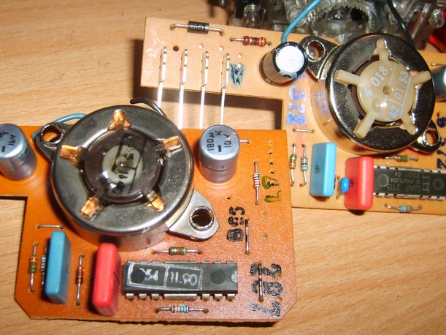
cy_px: 143
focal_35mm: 44
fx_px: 567
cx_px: 201
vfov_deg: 32.8
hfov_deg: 42.9
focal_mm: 5.8
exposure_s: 1/45
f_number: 2.8
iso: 100
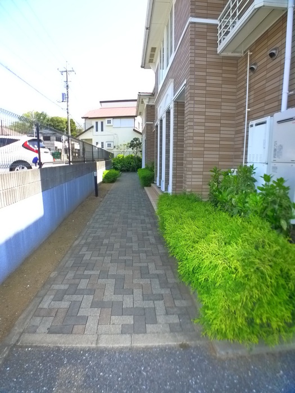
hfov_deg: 56.8
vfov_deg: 71.6
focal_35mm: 24
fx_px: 273
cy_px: 196
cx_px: 148
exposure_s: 1/320
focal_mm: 5.1
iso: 400
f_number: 2.8
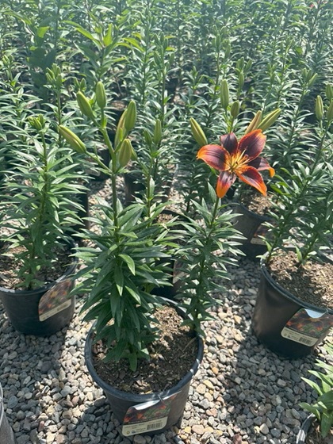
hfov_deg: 56.8
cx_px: 166
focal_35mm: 24
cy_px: 222
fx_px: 308
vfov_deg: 71.6
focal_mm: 6.86
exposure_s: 1/1949
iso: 80
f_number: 1.78
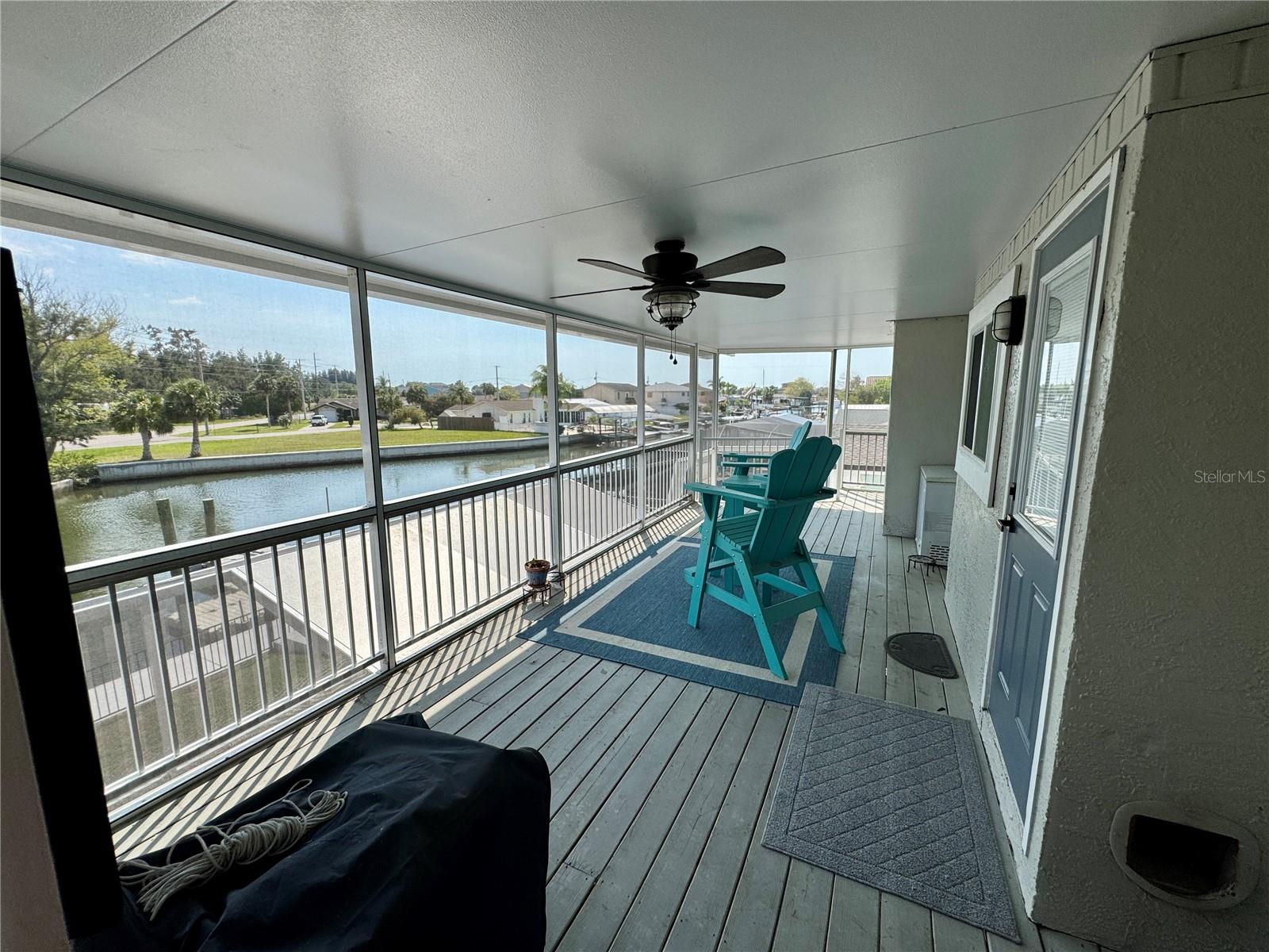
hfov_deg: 102.1
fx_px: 513
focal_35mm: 14
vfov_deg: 85.7
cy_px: 476
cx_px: 634
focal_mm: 2.22
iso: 50
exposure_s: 1/868
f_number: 2.2
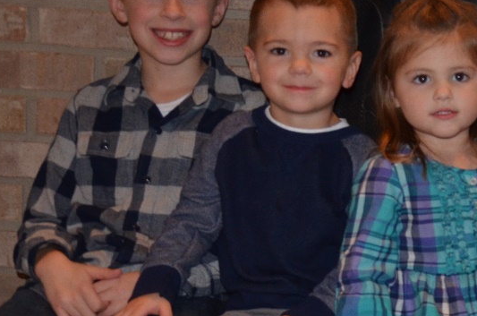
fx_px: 1666
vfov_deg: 10.8
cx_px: 677
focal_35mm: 126
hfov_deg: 15.3
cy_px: 218
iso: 800
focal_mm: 28
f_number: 4
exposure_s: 1/60
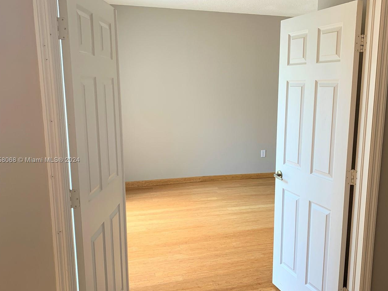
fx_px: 370
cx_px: 227
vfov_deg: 42.9
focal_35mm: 33
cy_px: 160
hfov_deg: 55.1
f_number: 1.8
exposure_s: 1/60
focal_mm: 4.25
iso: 64
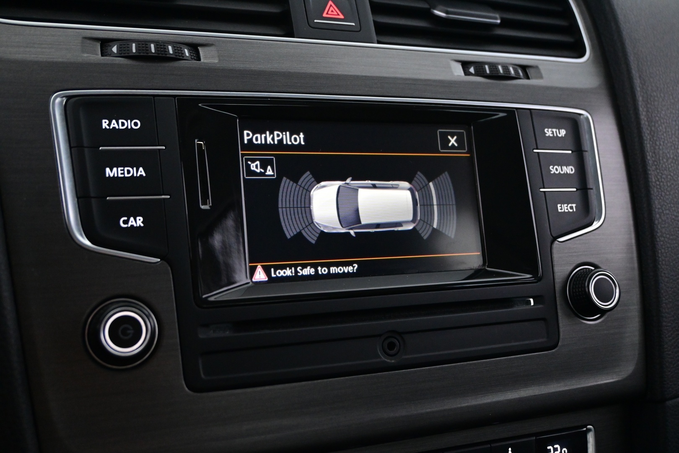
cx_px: 340
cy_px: 226
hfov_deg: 52.2
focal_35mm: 37
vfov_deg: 36.2
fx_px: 693
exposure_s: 1/40
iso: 3600
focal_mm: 24.5
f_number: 4.2
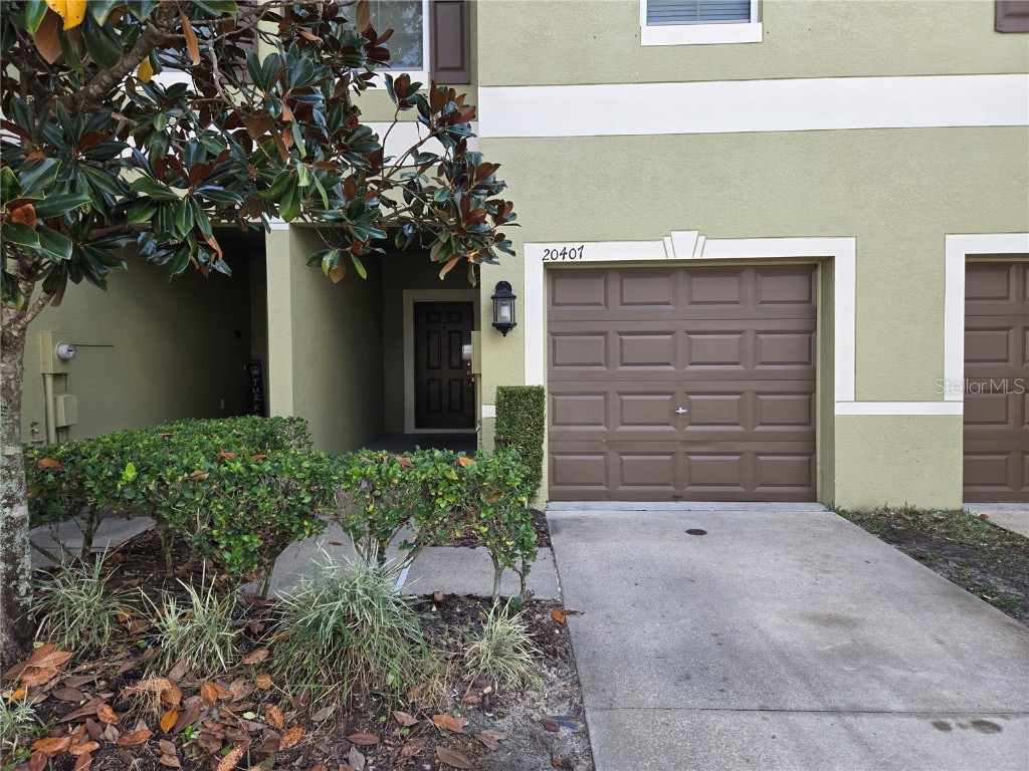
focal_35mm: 23
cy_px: 386
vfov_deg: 58.9
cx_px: 514
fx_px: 684
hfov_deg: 73.9
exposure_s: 1/263
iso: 25
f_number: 1.8
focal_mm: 5.4
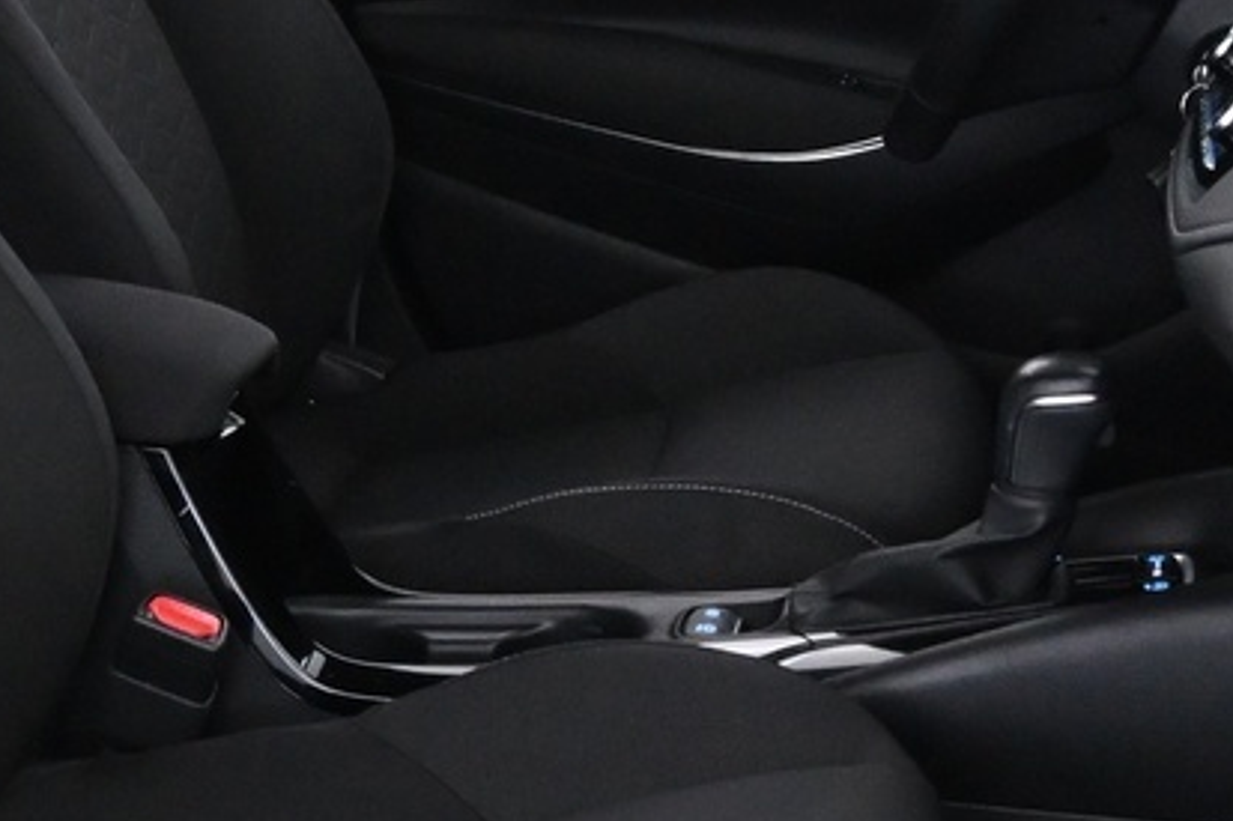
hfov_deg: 19.7
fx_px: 3526
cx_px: 325
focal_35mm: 103
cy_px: 319
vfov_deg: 13.3
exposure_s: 1/60
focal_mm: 17.5
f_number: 3.5
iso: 3600
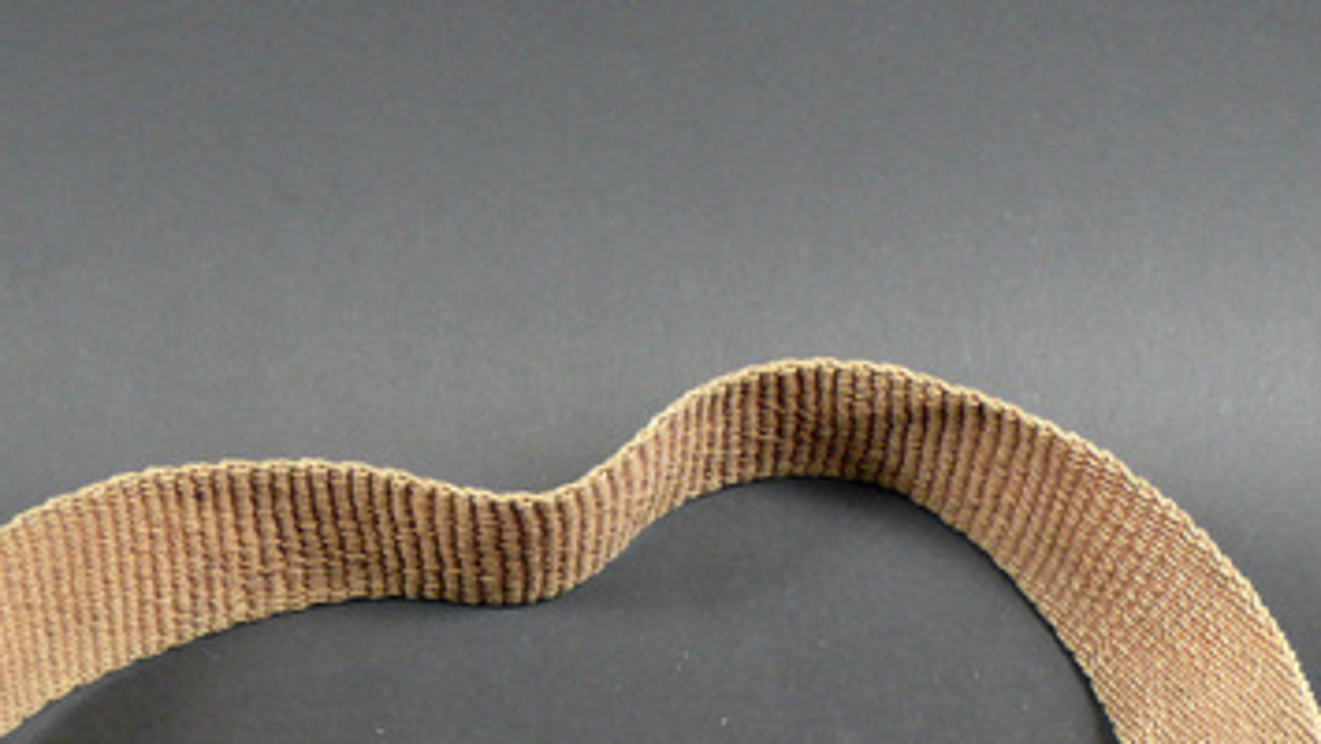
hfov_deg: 19.8
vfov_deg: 10.9
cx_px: 521
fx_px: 3784
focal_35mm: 108
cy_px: 997
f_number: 3.2
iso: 200
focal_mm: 9.2
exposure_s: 1/20
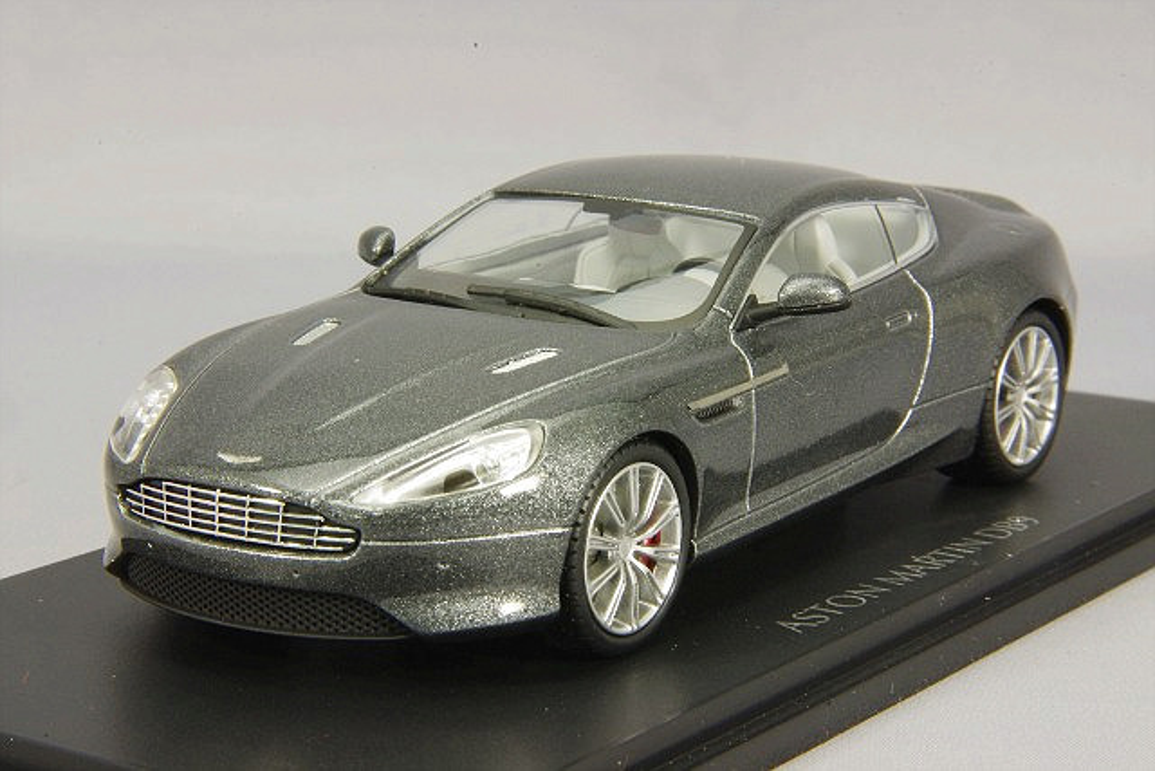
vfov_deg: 12.2
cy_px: 386
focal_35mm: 112
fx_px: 3594
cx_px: 578
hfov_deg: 18.3
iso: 400
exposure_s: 1
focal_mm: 75
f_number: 32
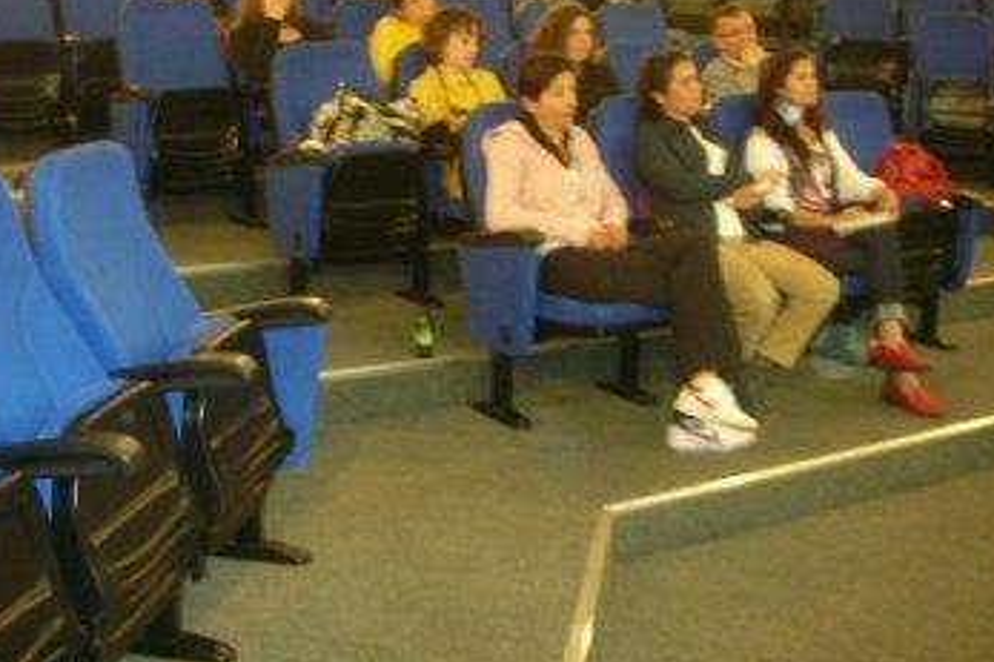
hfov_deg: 41.7
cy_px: 238
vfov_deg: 28.5
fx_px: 1297
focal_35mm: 47
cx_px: 378
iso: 200
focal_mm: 5.8
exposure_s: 1/1.2
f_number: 3
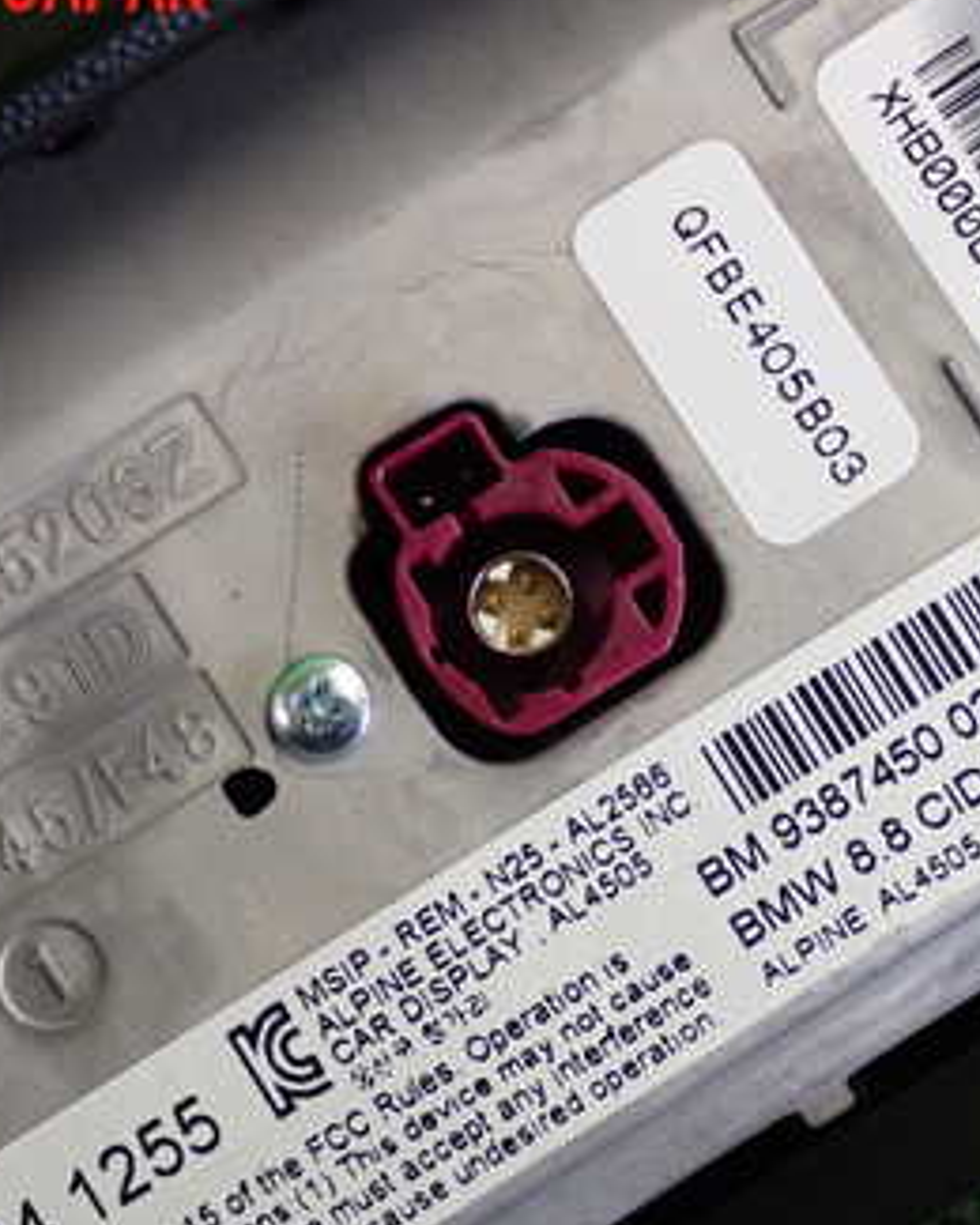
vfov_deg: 21.2
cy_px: 788
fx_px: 3263
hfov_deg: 17.0
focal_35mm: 90
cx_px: 652
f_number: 3.2
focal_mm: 9.01
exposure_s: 1/125
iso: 1000
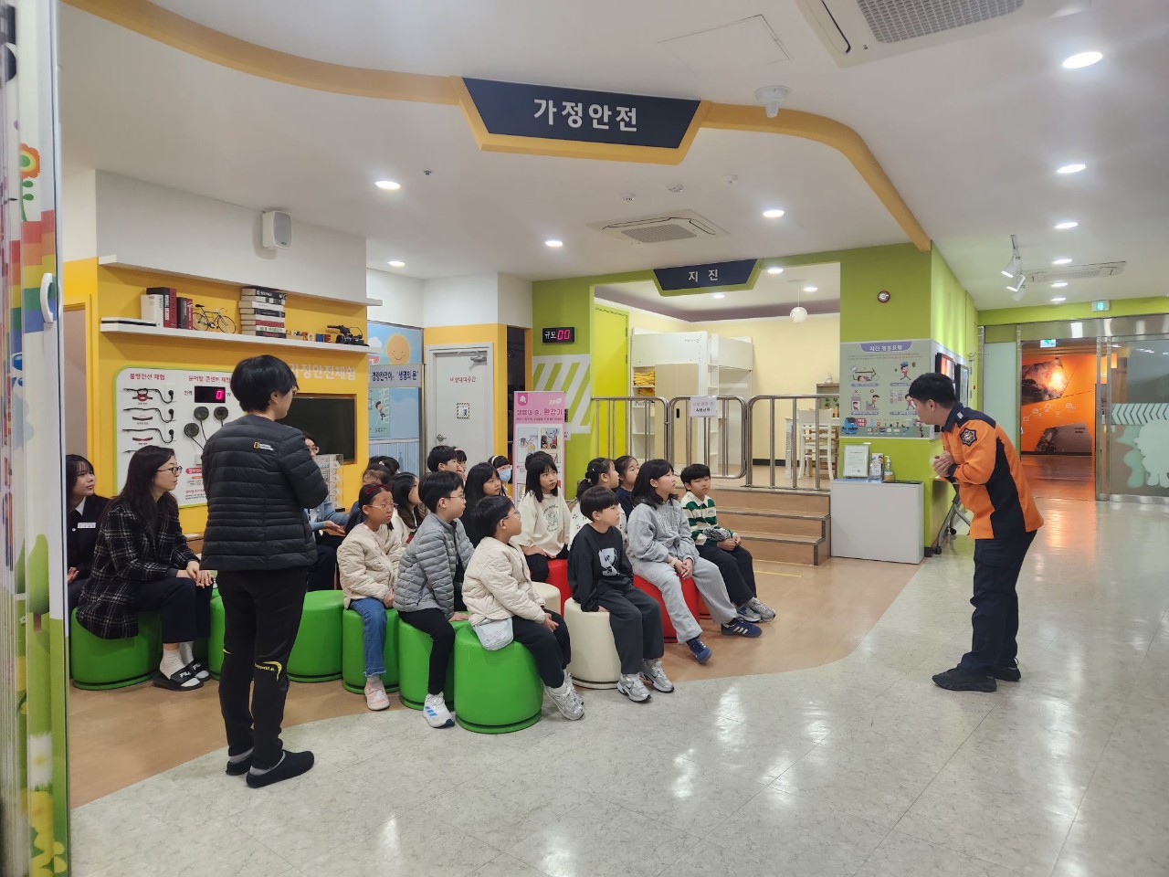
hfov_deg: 73.9
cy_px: 438
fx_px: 777
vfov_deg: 58.9
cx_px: 584
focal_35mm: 23
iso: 200
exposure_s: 1/120
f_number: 1.8
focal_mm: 5.4
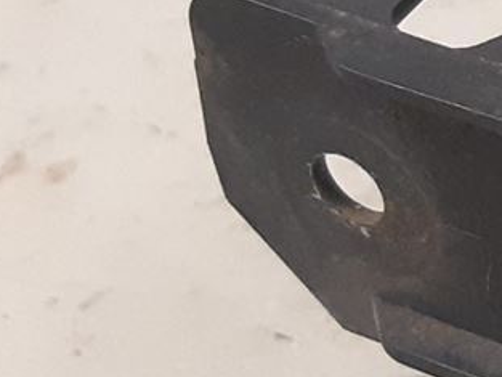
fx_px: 2466
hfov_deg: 10.5
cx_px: 1067
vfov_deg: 8.7
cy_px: 305
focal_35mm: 170
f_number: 1.7
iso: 320
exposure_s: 1/50
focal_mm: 3.93
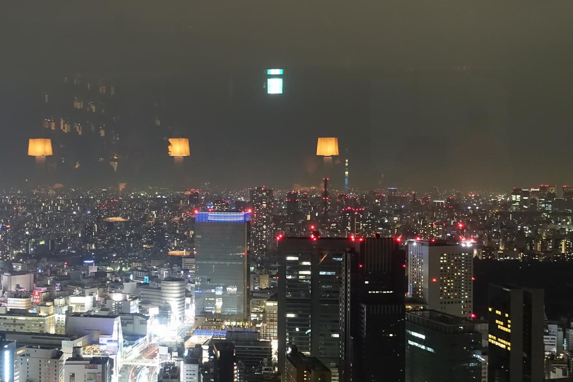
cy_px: 187
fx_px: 859
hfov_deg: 36.7
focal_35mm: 54
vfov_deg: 25.1
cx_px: 224
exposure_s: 1/6
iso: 1600
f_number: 2.8
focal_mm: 13.72
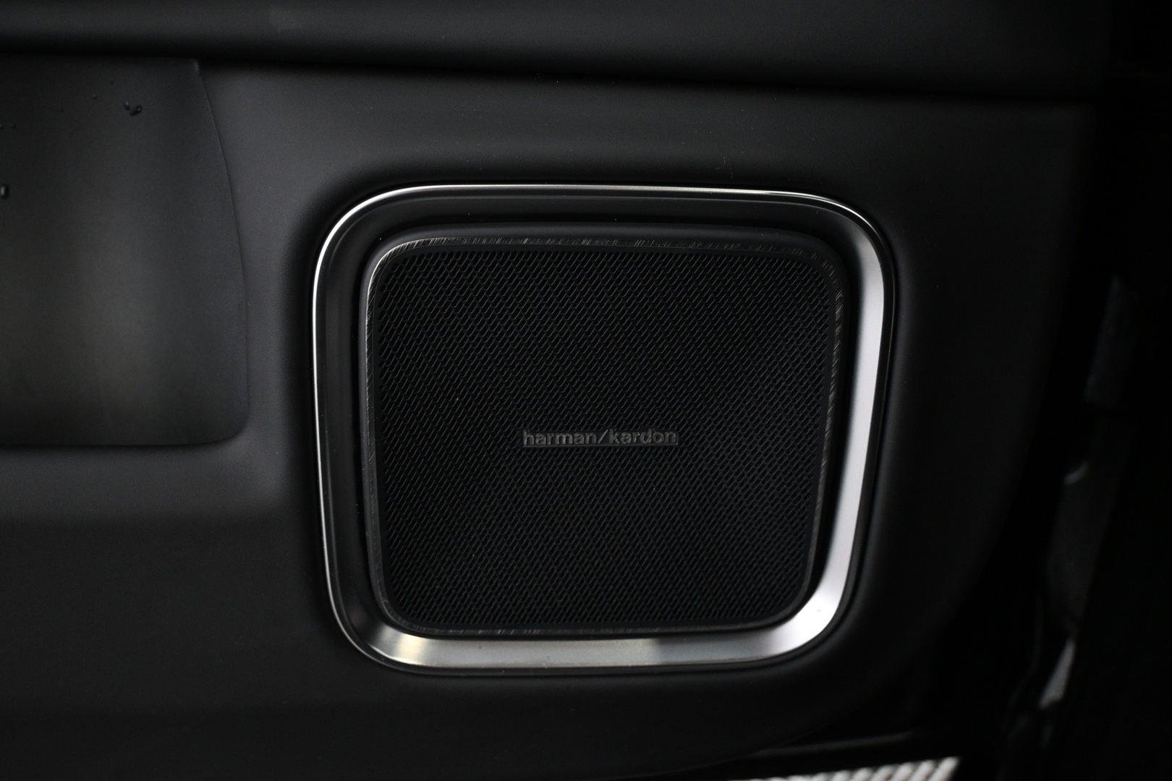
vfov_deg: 38.4
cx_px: 586
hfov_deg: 55.1
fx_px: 1123
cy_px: 390
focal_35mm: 34
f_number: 4.2
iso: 1600
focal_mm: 23
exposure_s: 1/20
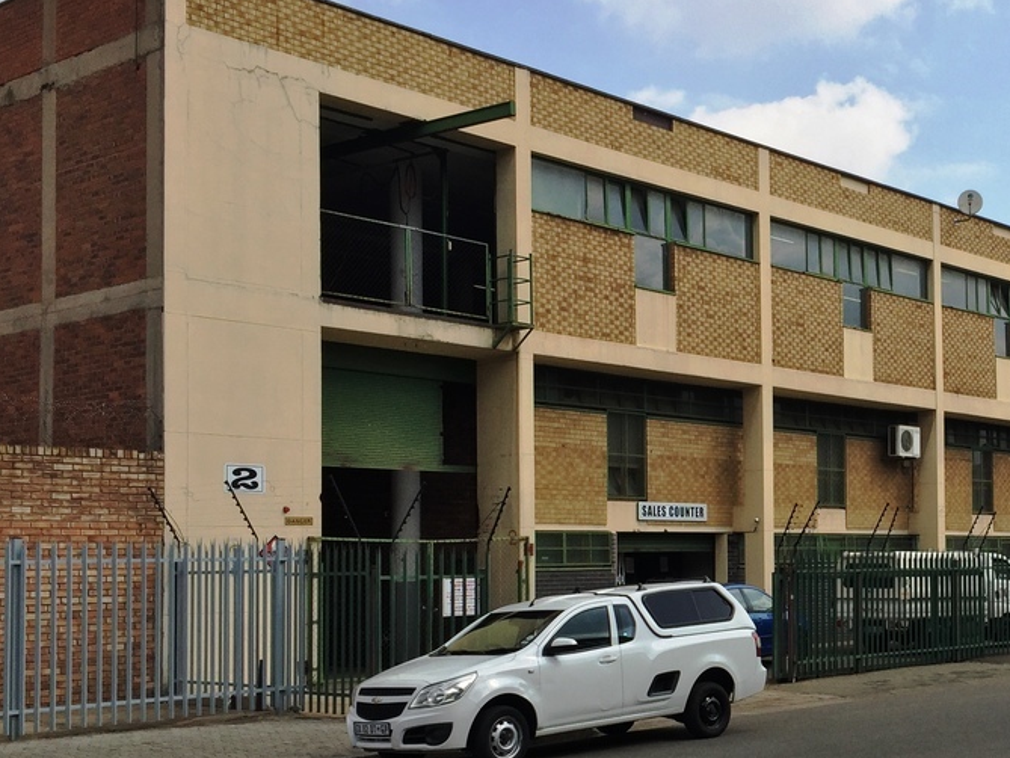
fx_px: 1517
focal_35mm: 52
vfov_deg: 27.9
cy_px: 507
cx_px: 888
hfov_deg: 34.9
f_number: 2.2
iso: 32
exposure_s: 1/2198
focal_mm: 4.15
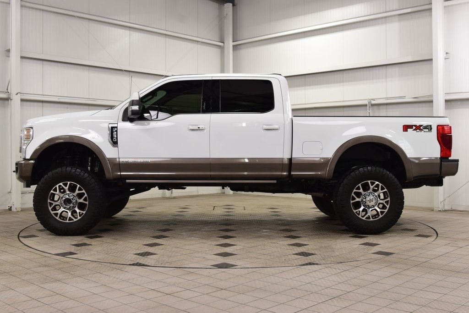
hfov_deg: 47.9
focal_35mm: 40
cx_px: 234
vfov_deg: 33.0
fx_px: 528
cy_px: 156
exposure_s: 1/30
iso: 500
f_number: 7.1
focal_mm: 27
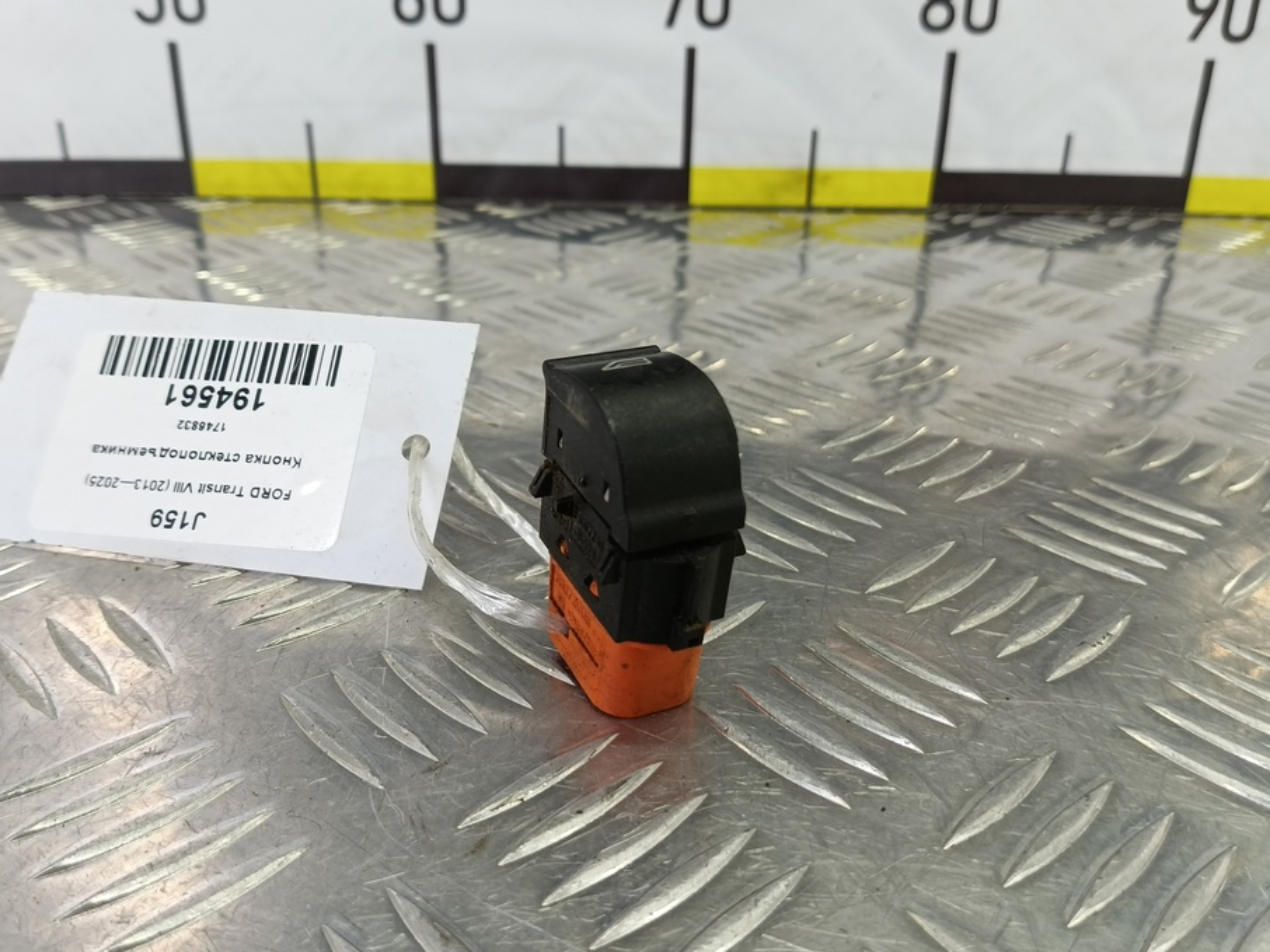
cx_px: 620
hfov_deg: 67.3
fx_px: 954
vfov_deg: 53.0
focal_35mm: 26
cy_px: 487
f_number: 1.6
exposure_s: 1/50
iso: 104
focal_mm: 4.11
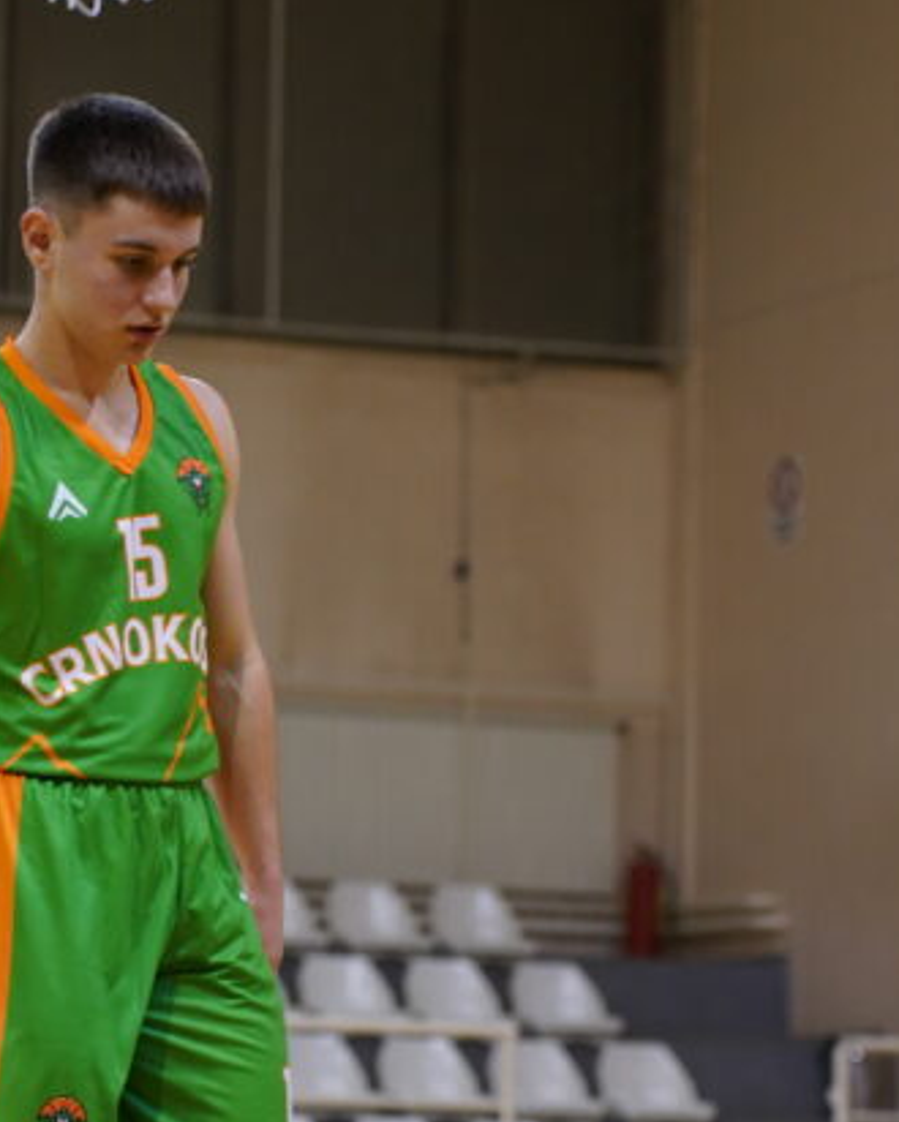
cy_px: 757
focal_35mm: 175
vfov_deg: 11.0
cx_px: 255
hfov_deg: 8.8
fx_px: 5816
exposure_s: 1/320
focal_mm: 75
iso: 1600
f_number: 2.8
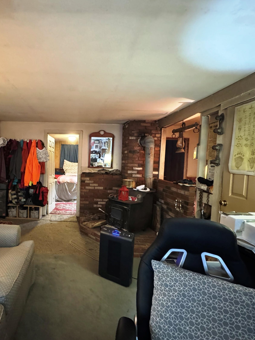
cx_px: 73
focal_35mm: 19
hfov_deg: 65.7
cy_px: 171
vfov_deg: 84.7
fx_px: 187
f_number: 2.2
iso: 1600
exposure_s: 1/40
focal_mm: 2.22
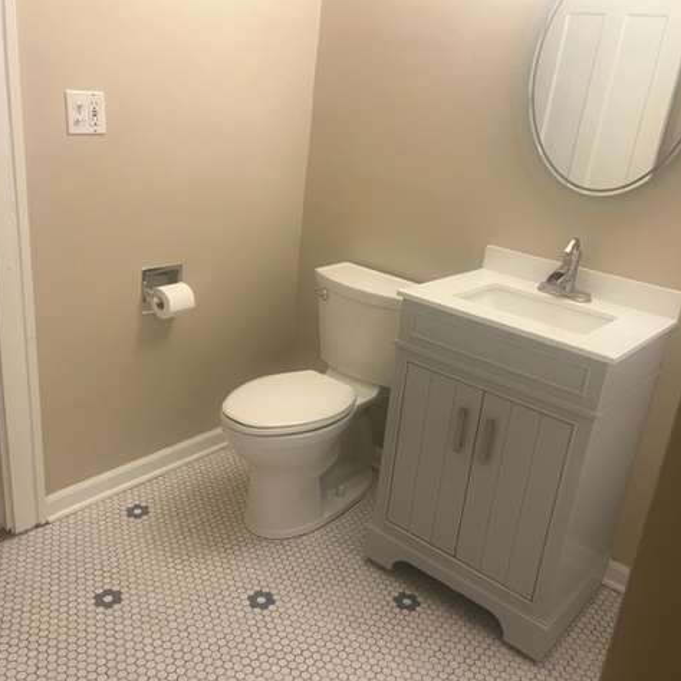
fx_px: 690
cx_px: 349
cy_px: 339
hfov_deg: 52.5
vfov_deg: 52.5
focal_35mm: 31
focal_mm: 5.1
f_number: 1.6
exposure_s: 1/60
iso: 125
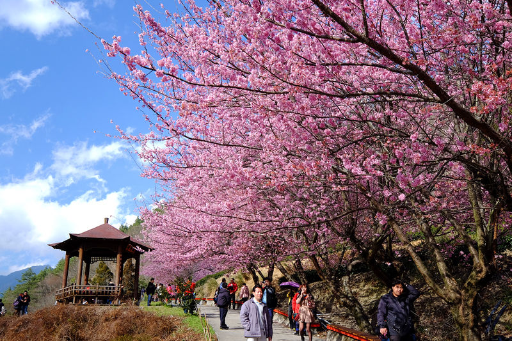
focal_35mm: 36
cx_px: 256
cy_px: 170
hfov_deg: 53.1
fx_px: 512
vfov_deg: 36.9
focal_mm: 24
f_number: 8
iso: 200
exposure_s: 1/90
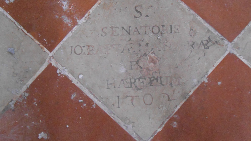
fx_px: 326
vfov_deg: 24.3
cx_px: 128
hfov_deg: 42.1
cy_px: 49
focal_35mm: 49
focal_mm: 7.8
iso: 800
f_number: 4.5
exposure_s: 1/13
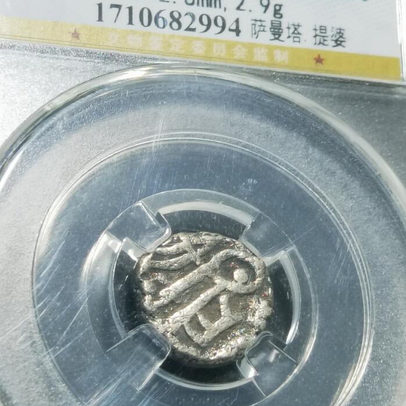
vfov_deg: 13.9
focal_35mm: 125
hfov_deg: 14.0
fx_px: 1659
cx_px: 216
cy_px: 146
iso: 125
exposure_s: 1/100
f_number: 1.9
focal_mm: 6.67
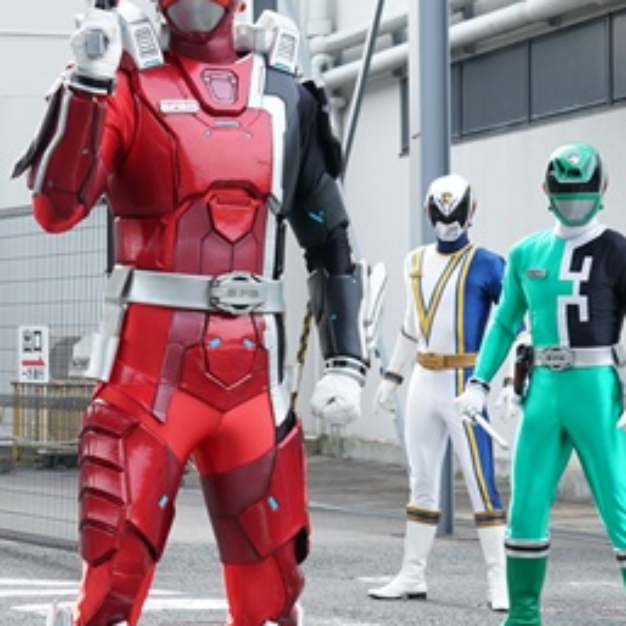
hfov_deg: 14.6
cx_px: 214
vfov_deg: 14.7
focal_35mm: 119
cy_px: 308
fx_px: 2435
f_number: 8
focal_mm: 45
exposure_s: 1/320
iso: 800
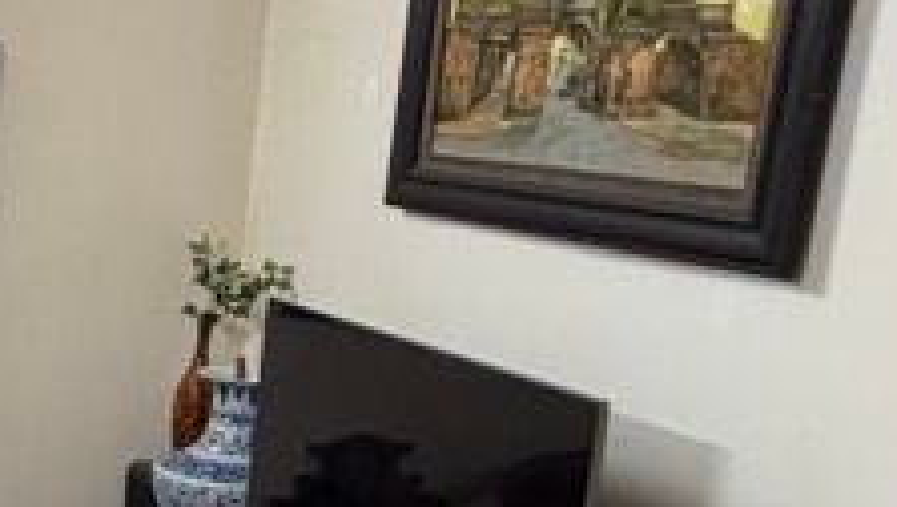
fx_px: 1667
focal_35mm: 70
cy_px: 414
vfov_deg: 17.1
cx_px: -591
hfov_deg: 22.2
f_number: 2.2
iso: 200
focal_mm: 2.22
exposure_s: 1/50
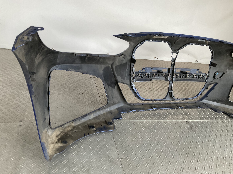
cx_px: 116
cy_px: 87
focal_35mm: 29
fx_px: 195
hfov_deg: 61.7
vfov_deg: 48.2
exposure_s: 1/50
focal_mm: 3
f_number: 1.8
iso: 125
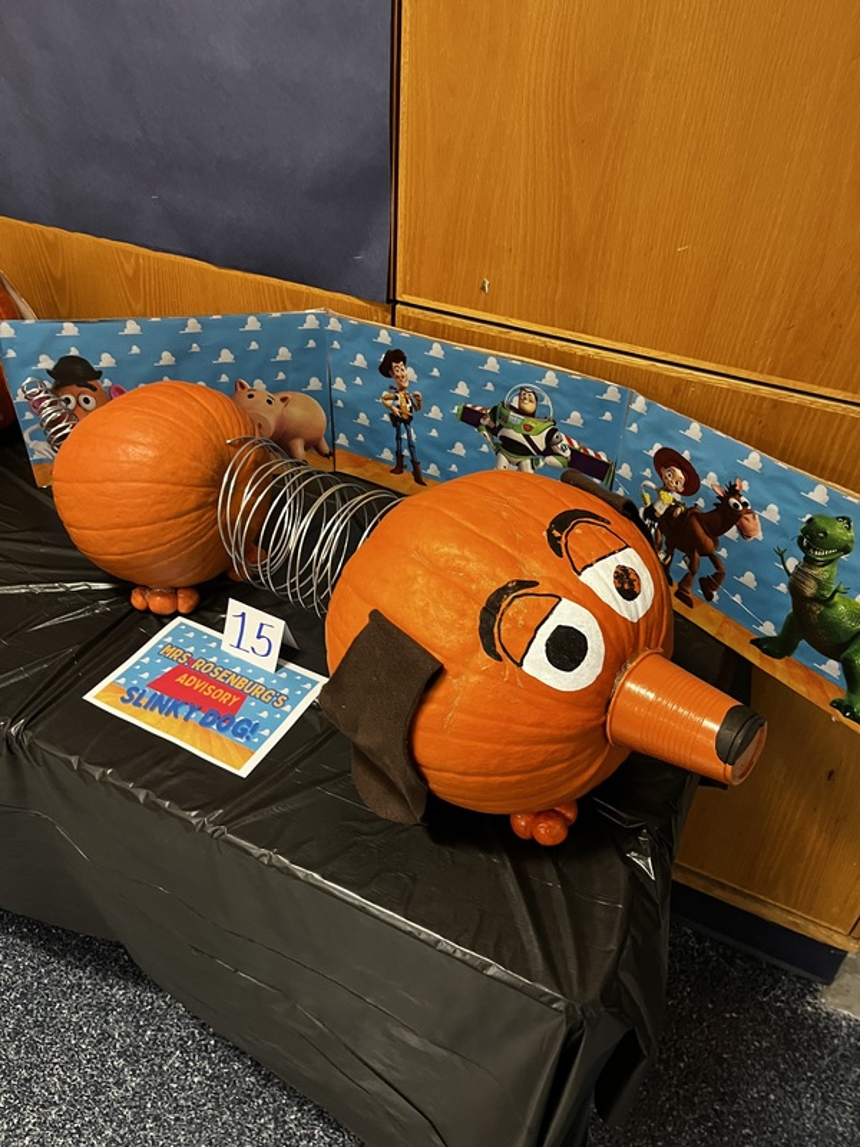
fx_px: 861
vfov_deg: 67.3
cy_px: 574
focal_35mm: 26
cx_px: 430
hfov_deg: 53.1
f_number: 1.6
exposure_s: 1/35
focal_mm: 5.1
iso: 500
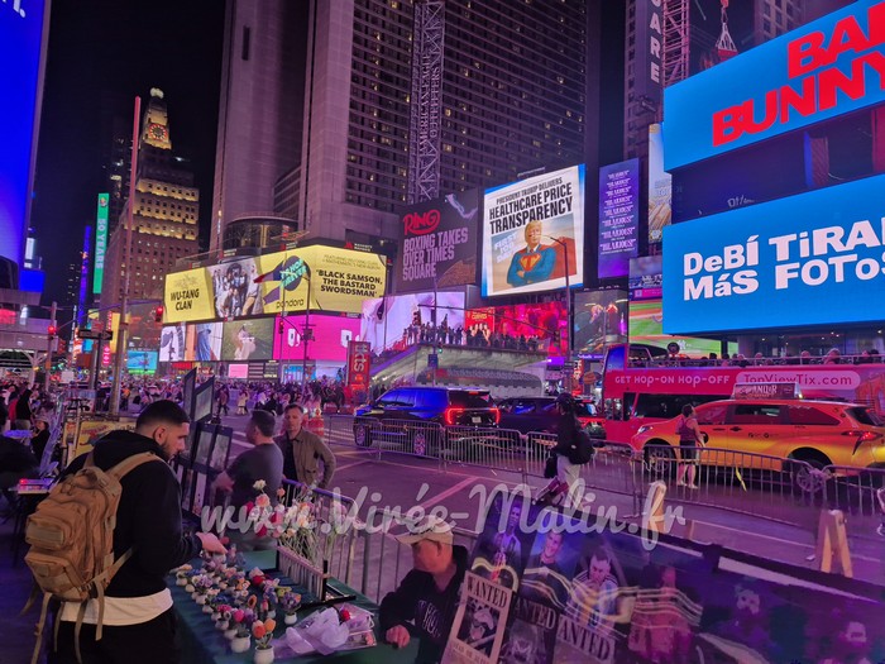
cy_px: 332
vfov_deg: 58.9
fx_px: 588
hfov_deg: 73.9
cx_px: 442
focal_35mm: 23
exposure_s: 1/196
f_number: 1.8
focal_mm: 5.4
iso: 50
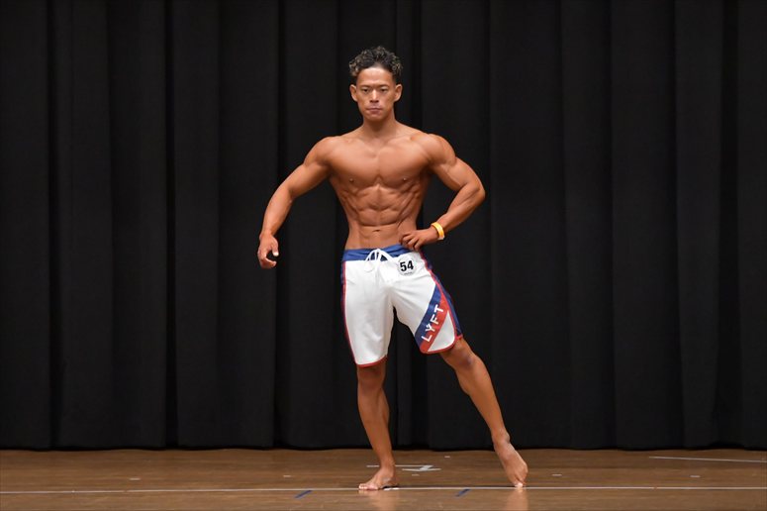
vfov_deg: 5.4
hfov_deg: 8.1
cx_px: 384
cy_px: 256
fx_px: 5430
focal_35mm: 255
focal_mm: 170
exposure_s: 1/400
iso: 6400
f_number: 5.6
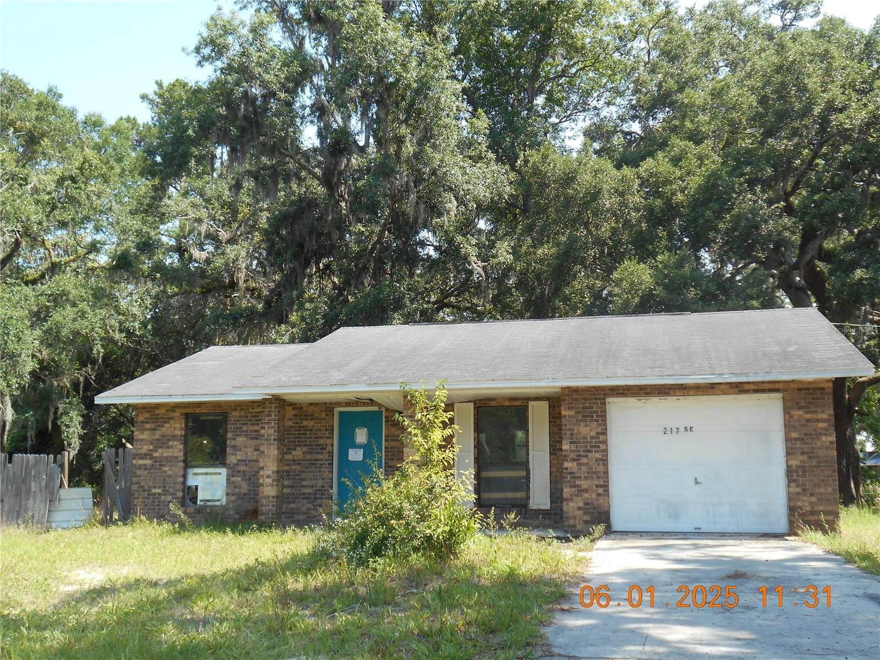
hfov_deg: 50.1
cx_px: 440
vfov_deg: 38.7
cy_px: 330
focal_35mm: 37
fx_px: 941
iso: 80
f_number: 3.9
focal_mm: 6.7
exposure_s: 1/200
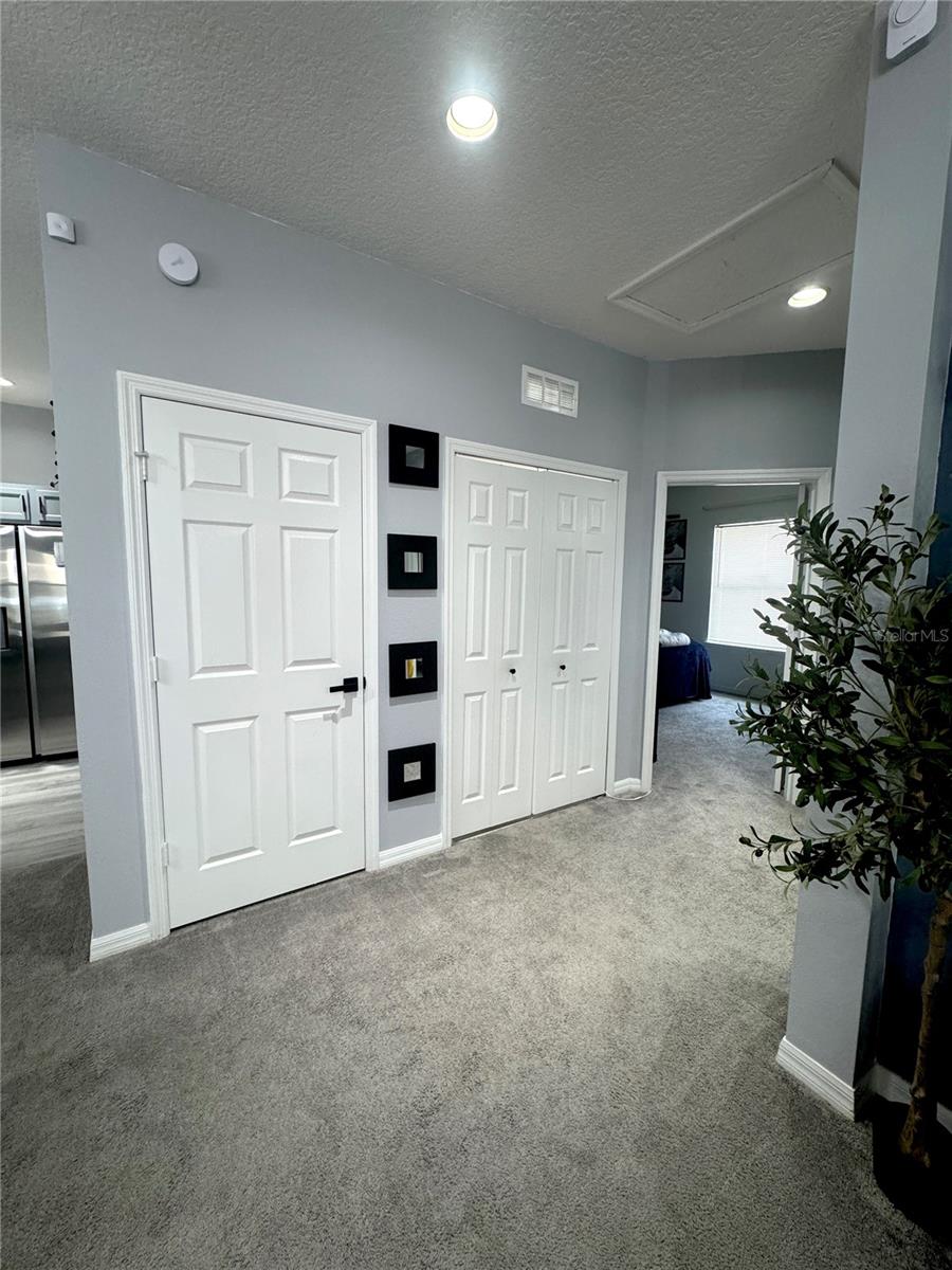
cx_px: 476
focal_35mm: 14
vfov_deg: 102.1
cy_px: 635
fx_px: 513
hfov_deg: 85.7
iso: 250
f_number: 2.2
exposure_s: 1/120
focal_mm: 2.22
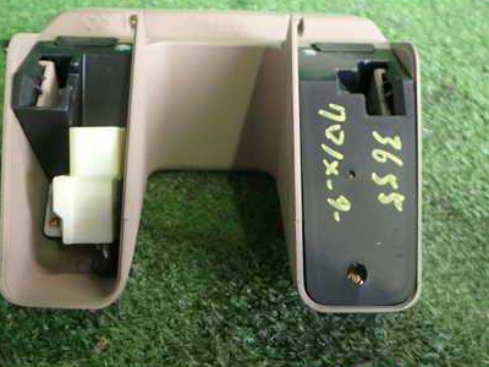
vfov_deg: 31.9
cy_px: 125
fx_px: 636
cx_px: 222
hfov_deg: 42.0
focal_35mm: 45
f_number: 2.3
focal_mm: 5.4
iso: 200
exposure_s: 1/30
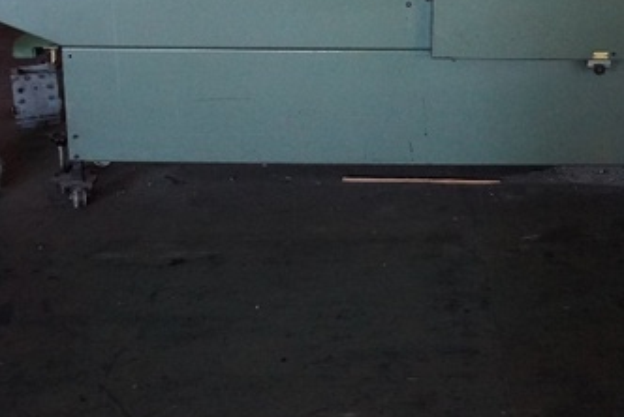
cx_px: 361
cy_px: -13
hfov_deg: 38.1
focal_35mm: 52
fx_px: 902
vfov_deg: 24.7
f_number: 3.5
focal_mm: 16
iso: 3200
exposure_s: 1/50
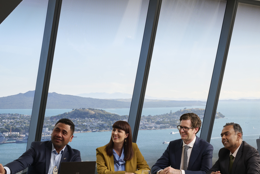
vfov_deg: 15.7
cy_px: 106
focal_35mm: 87
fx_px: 628
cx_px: 176
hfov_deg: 23.3
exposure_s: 1/60
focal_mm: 50
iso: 200
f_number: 16
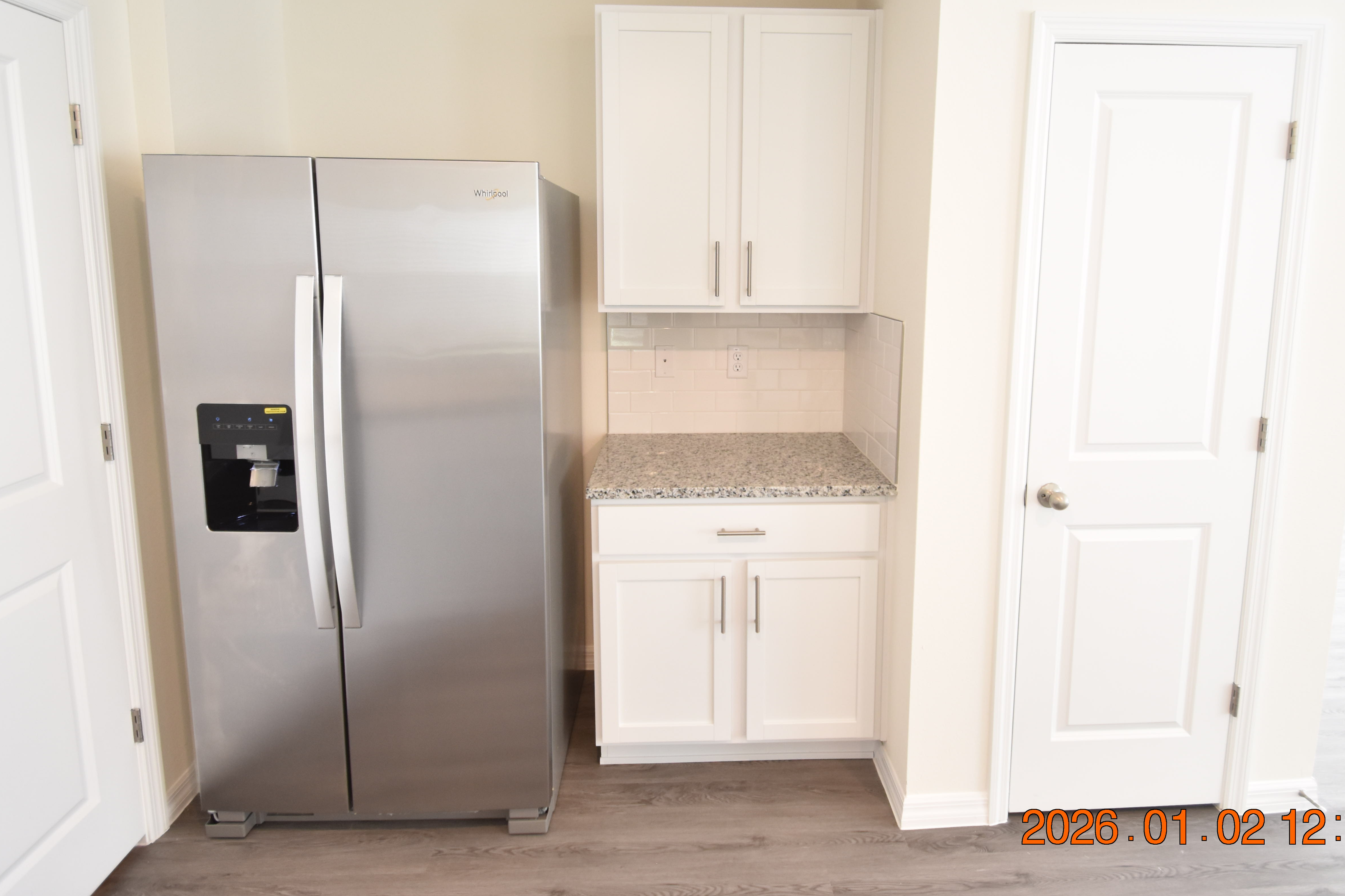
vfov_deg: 63.8
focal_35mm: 19
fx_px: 710
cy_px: 345
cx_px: 708
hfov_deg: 86.8
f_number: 3.5
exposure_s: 1/60
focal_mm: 10
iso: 800
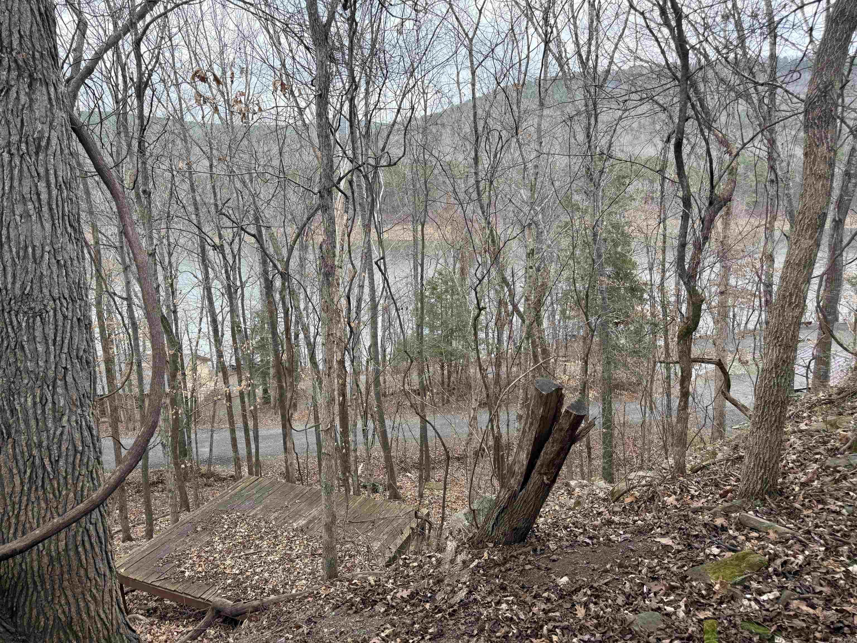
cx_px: 428
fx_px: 594
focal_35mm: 24
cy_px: 322
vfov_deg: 56.8
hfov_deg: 71.6
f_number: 1.78
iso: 80
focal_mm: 6.76
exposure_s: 1/840
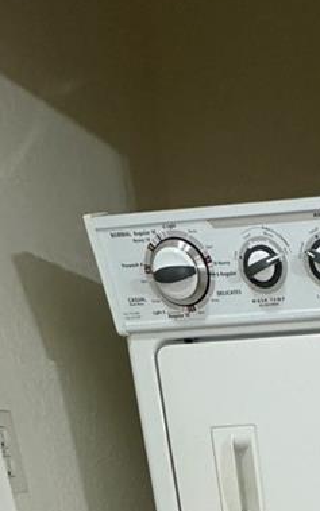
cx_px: 402
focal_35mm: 47
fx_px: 656
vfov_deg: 32.4
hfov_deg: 24.4
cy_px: 661
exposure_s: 1/120
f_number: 2.2
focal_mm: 2.22
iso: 250
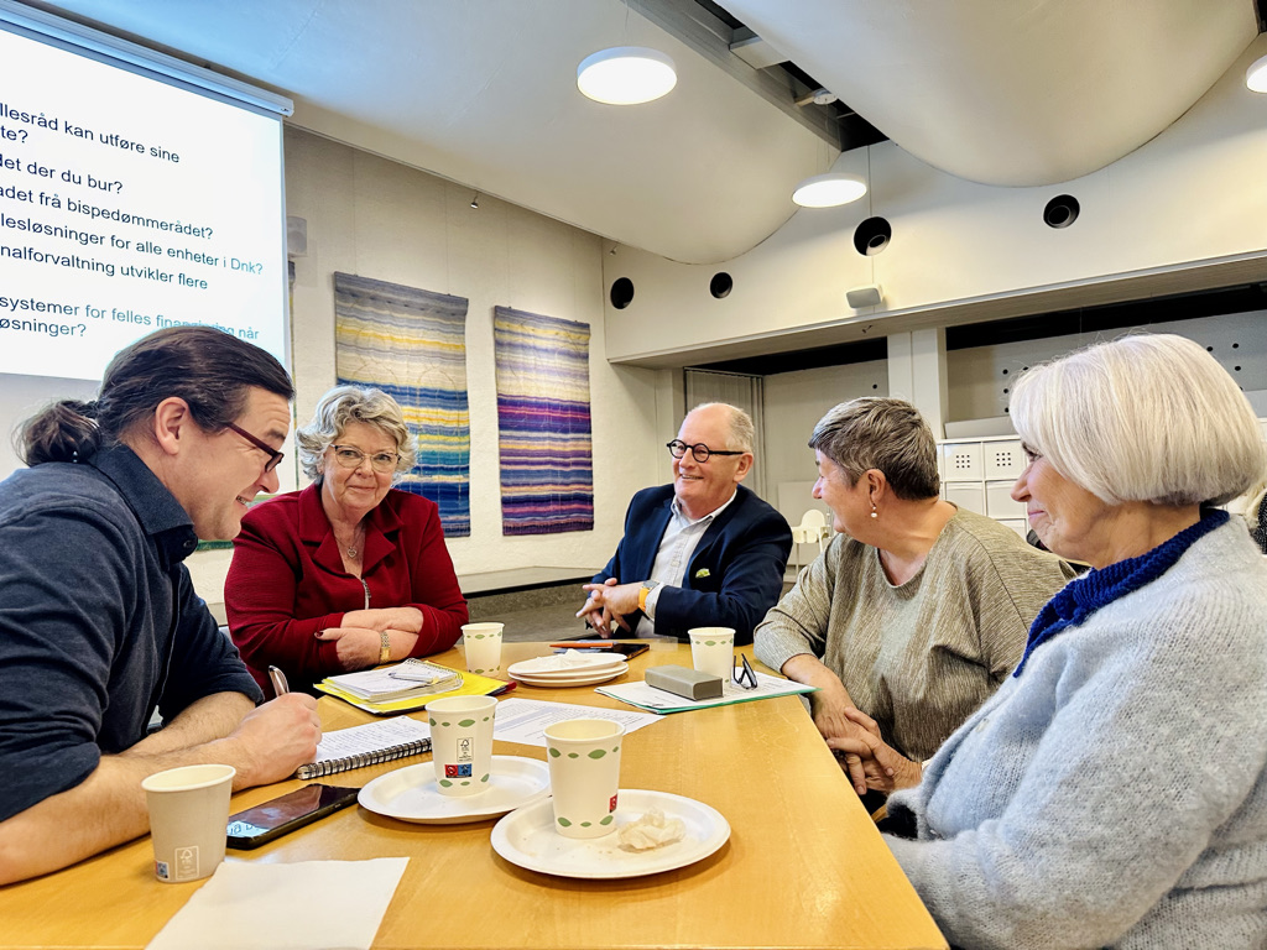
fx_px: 878
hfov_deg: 71.6
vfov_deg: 56.8
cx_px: 634
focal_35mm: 24
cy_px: 475
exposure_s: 1/50
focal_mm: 6.86
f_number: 1.78
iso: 320
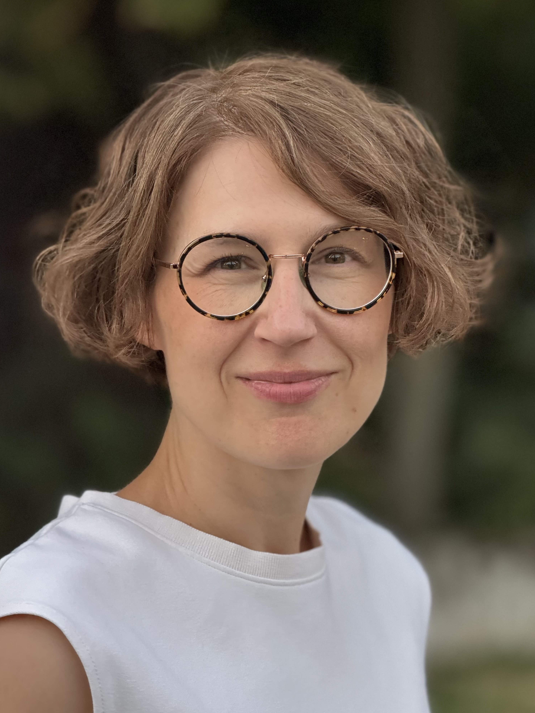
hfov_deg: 12.1
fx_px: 2514
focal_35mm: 122
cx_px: 268
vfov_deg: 16.2
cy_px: 356
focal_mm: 15.66
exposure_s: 1/60
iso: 640
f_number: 2.8
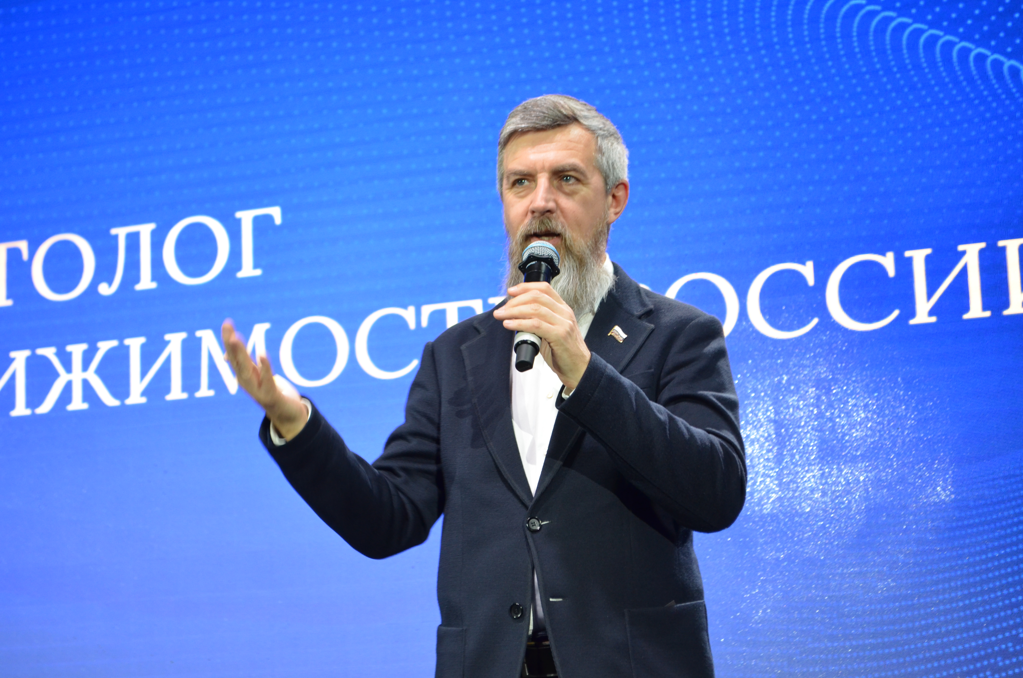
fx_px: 2340
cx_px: 512
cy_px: 339
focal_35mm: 82
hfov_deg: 24.7
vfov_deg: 16.5
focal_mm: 55
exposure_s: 1/30
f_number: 5.6
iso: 800
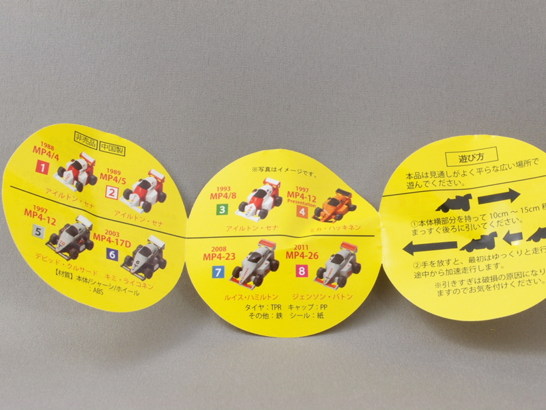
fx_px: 946
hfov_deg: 32.2
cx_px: 273
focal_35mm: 60
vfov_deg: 24.4
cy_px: 205
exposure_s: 1/1.6
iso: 100
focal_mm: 12.88
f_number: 5.6
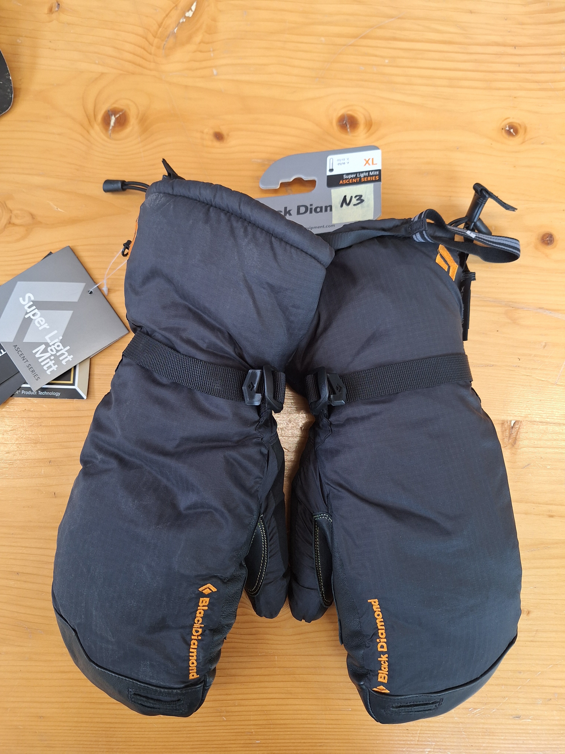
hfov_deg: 58.9
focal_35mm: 23
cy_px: 377
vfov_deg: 73.9
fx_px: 501
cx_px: 282
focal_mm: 5.54
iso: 160
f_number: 1.8
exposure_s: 1/50
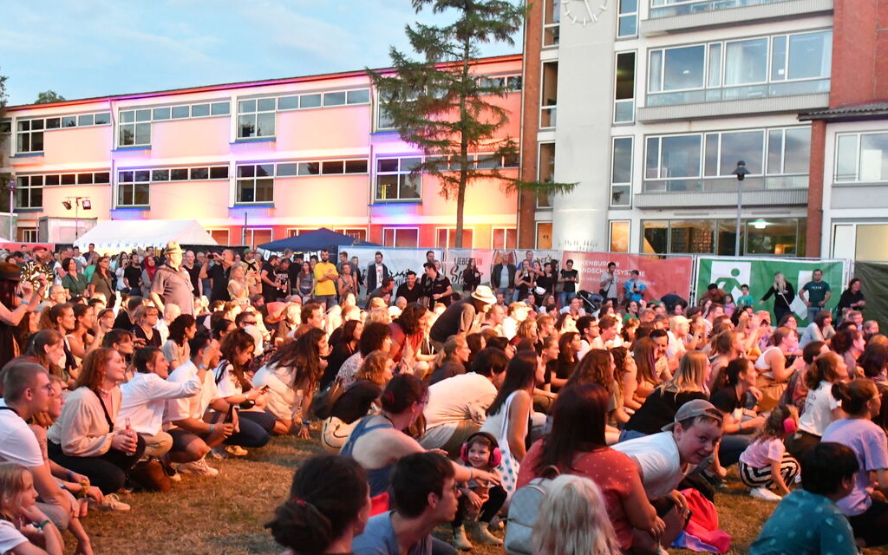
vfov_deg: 29.8
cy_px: 334
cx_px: 374
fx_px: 1041
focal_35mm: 43
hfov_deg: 46.1
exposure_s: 1/50
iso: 8000
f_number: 3.5
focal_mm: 24
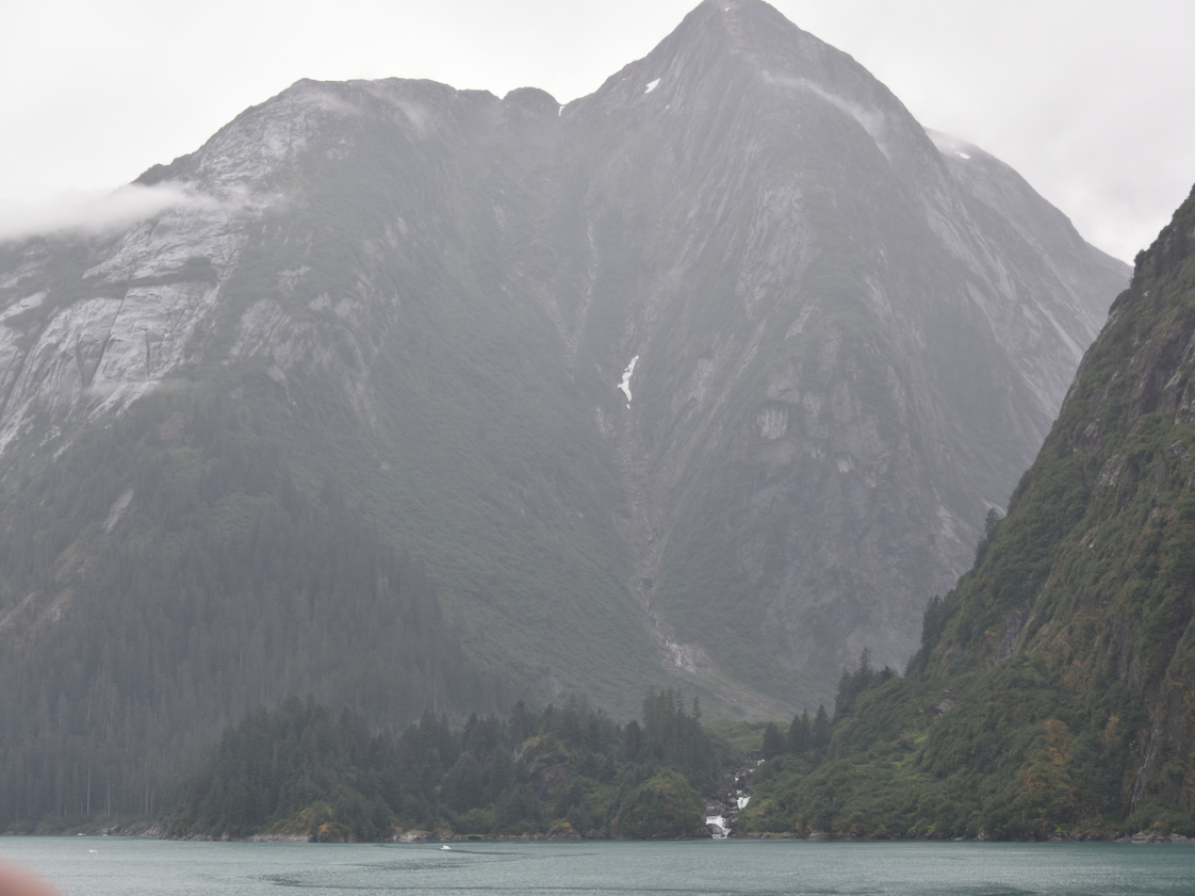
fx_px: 2727
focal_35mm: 79
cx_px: 608
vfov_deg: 18.7
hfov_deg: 24.7
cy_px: 444
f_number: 5
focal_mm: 72
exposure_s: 1/160
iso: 180
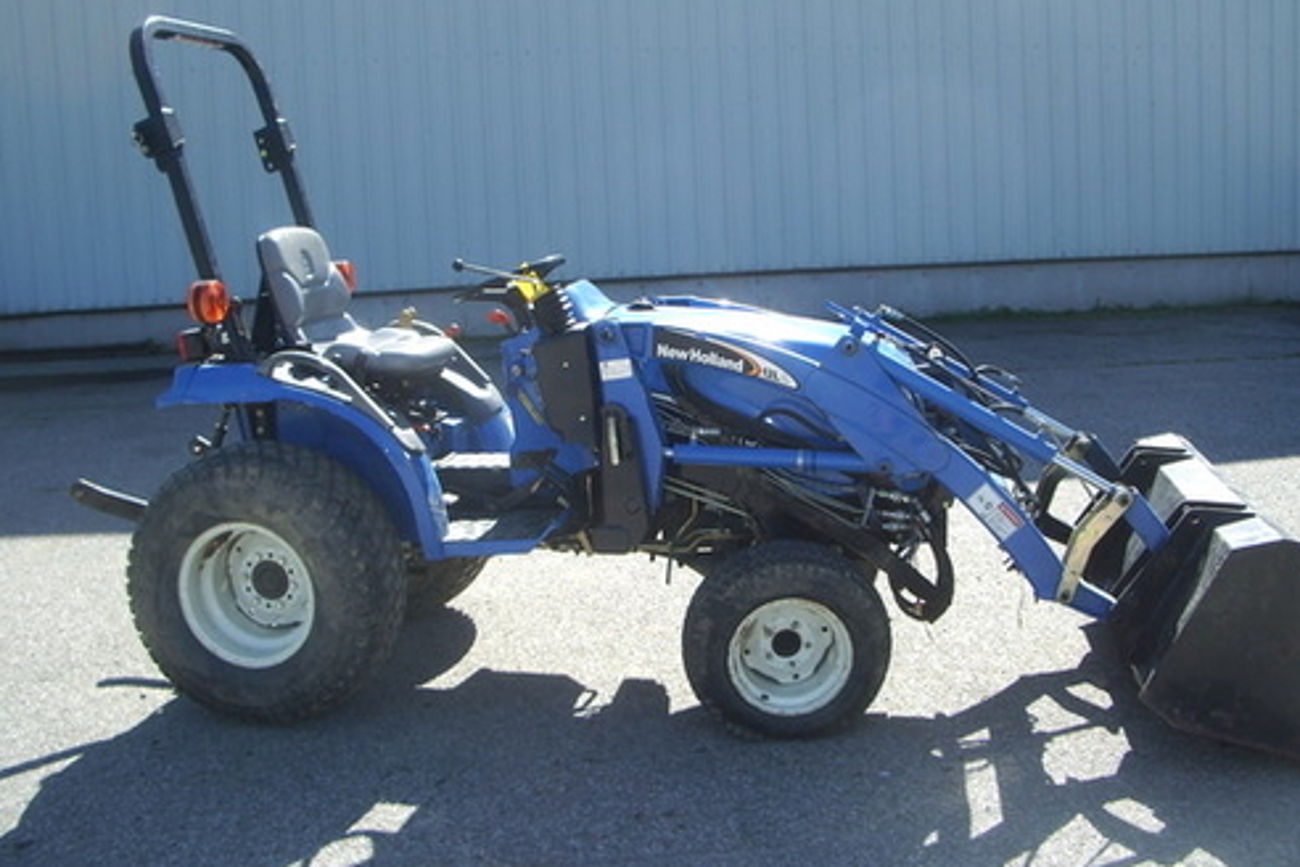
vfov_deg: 35.9
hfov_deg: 51.9
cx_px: 650
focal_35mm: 37
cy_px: 406
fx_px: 1336
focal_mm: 5.8
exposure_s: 1/160
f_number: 4.3
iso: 50
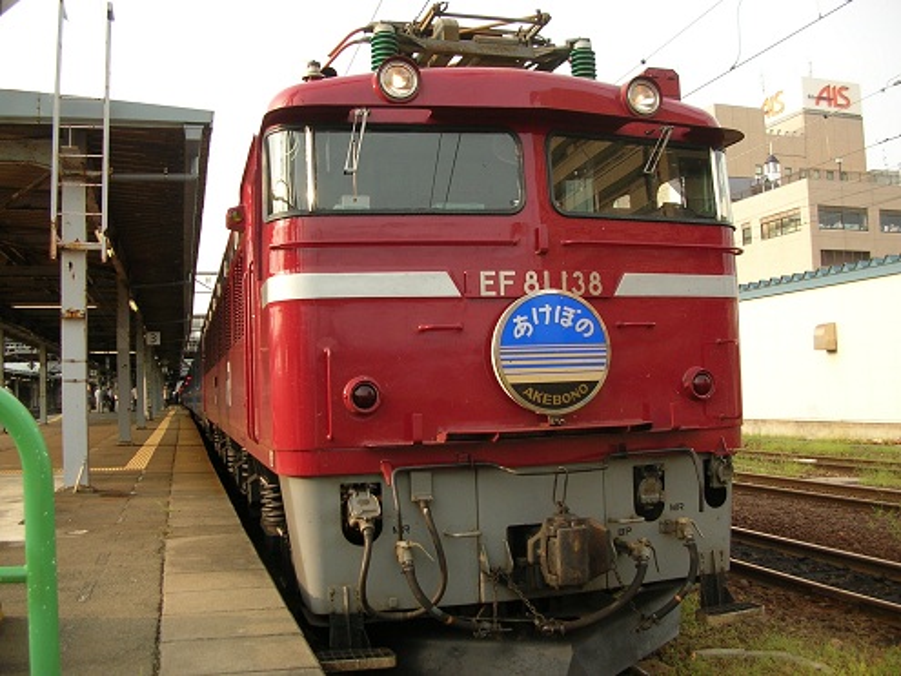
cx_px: 450
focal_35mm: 35
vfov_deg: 40.7
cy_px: 338
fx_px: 911
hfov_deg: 52.6
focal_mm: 5.8
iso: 50
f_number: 2.8
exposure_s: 1/357
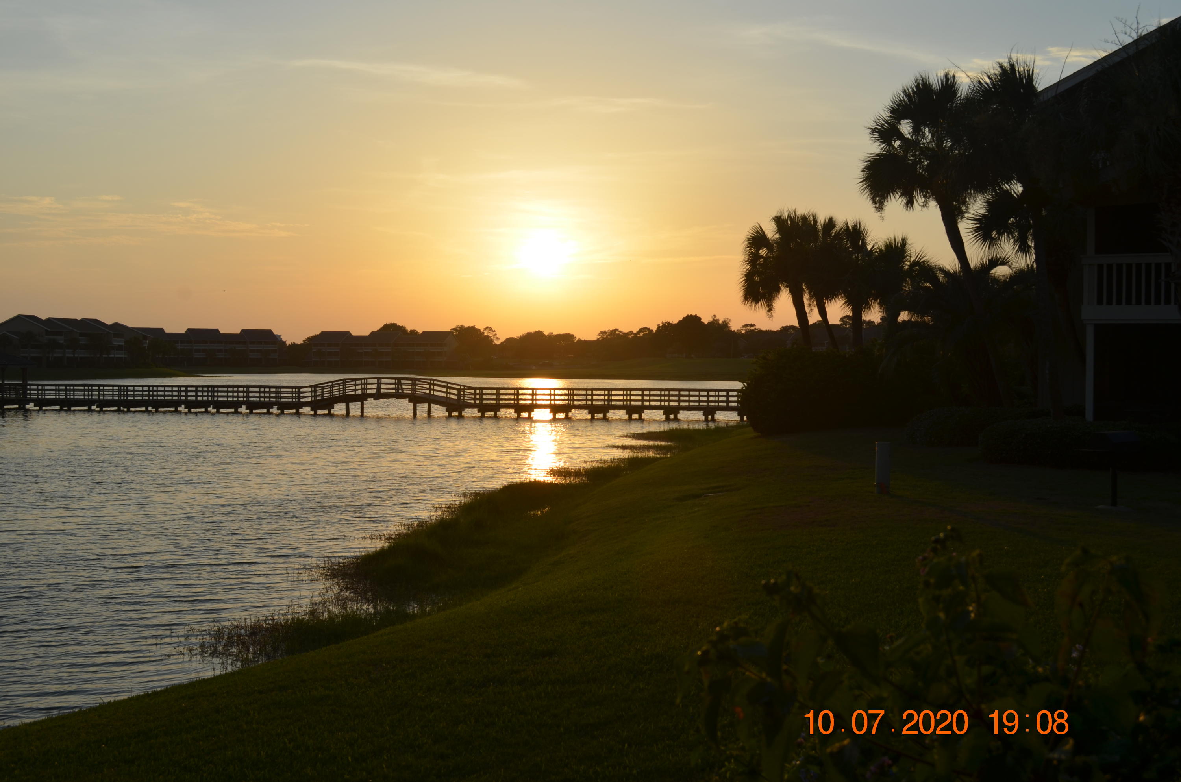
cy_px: 391
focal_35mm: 44
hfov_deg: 45.0
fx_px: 1424
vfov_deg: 30.7
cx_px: 590
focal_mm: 29
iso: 100
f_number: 9
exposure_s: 1/320
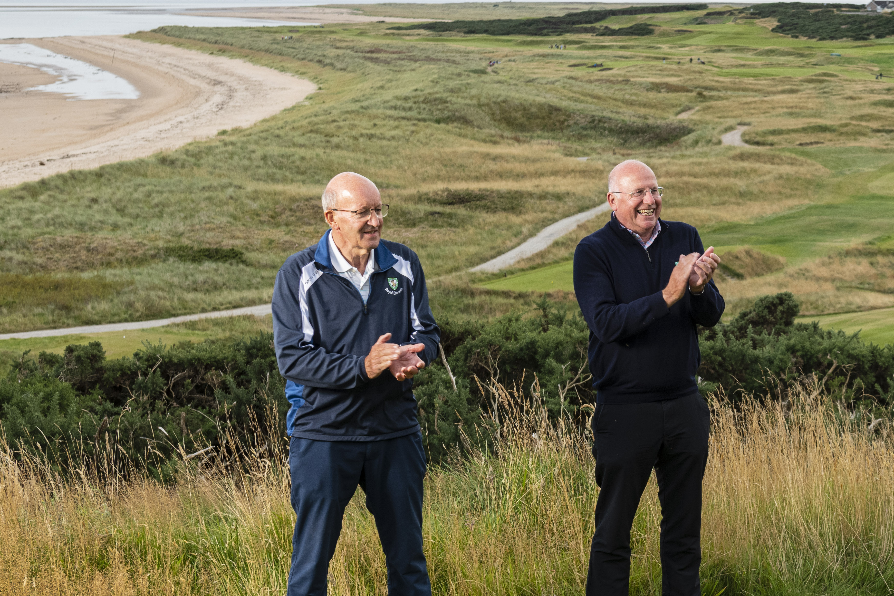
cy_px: 376
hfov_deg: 20.1
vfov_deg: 13.8
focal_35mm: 99
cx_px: 852
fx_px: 2458
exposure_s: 1/125
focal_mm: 44
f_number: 6.3
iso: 400
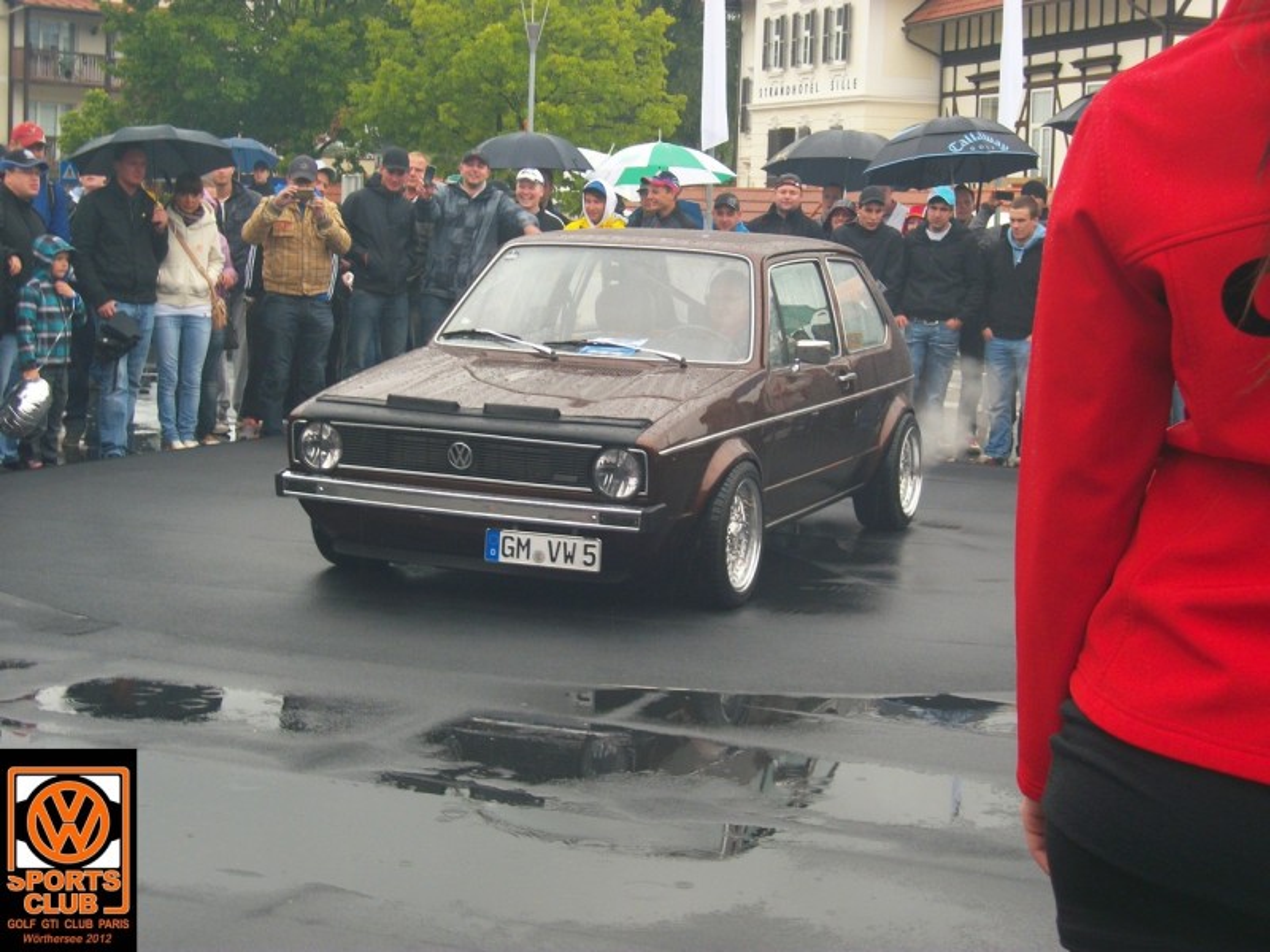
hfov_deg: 29.4
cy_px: 476
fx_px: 2421
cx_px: 635
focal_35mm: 66
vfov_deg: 22.3
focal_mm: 11
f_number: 4.1
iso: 89
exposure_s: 1/79
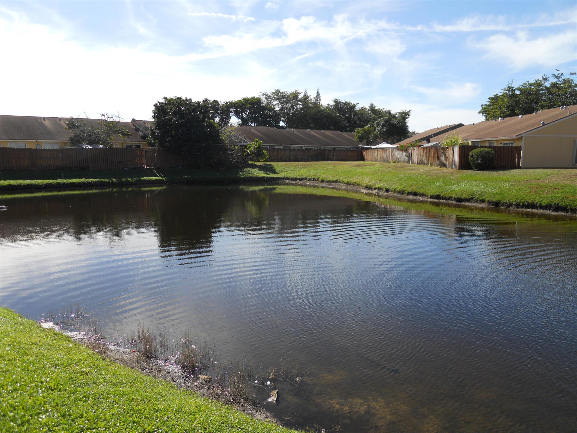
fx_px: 467
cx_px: 288
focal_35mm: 28
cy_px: 216
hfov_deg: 63.4
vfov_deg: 49.7
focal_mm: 5
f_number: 5.4
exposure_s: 1/320
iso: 80
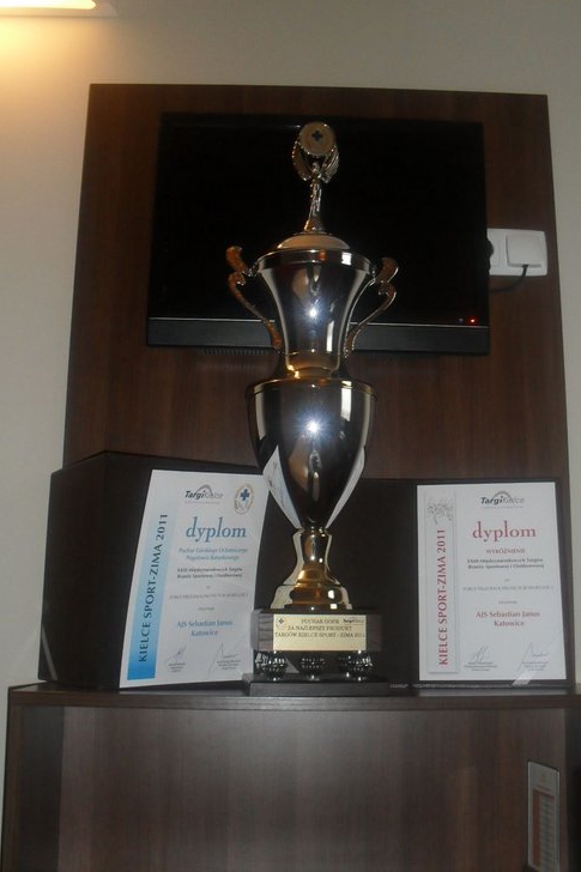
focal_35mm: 40
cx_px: 316
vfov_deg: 48.5
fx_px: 969
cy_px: 450
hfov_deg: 33.4
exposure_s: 1/45
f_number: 3.2
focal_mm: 6.3
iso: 200
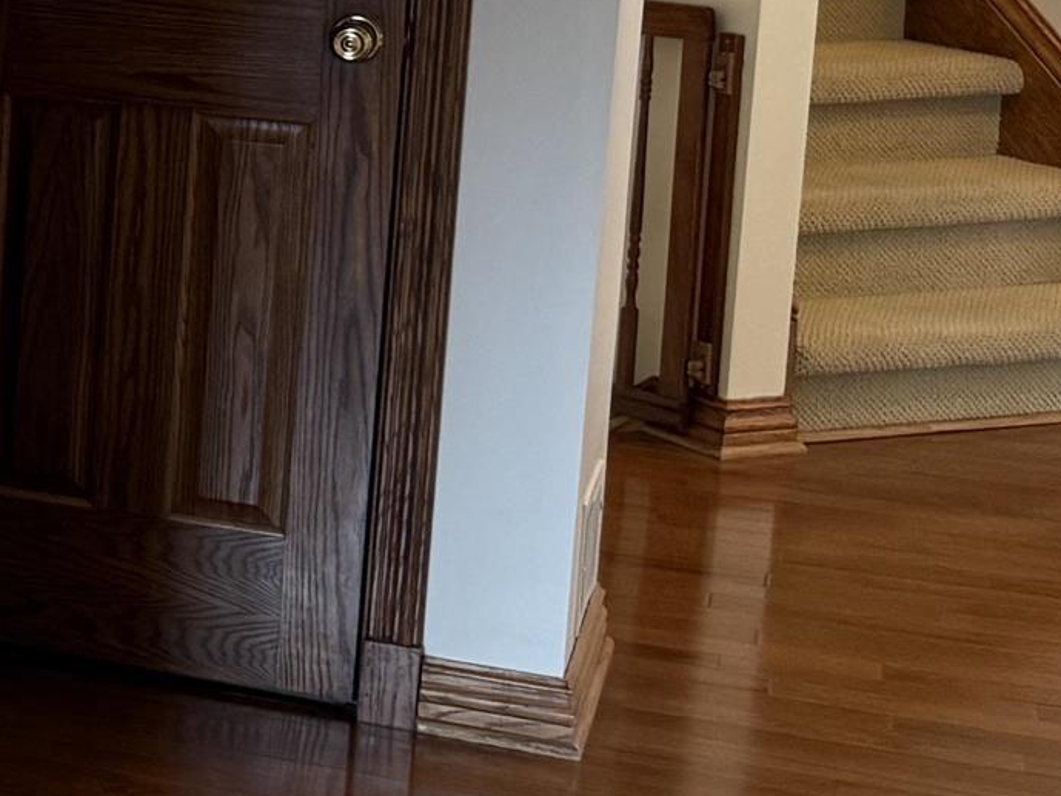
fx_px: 3280
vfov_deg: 13.7
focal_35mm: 107
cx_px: -1135
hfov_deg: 14.7
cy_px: 14
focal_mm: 6.76
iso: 160
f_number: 1.78
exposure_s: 1/60
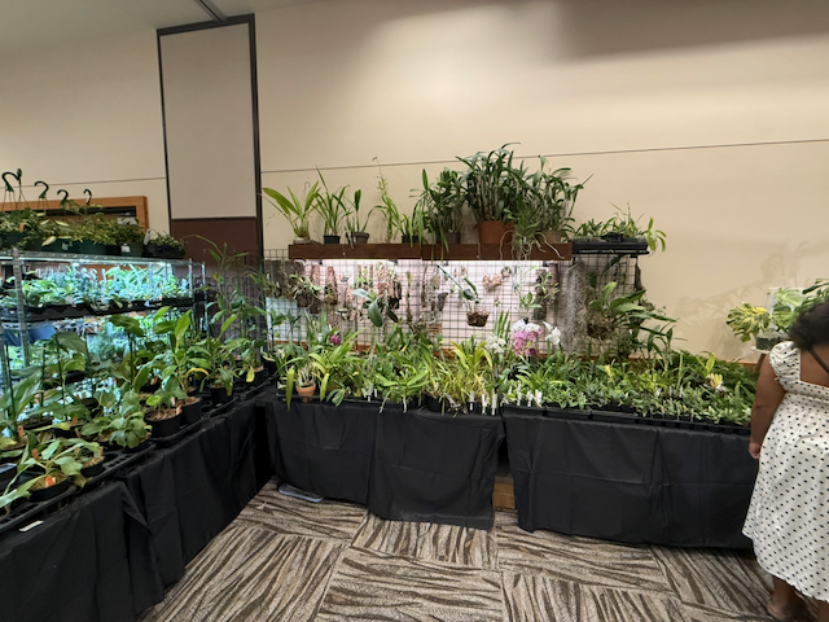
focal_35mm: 14
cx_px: 414
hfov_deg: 102.1
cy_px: 311
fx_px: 335
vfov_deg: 85.7
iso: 320
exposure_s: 1/60
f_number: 2.2
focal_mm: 2.22
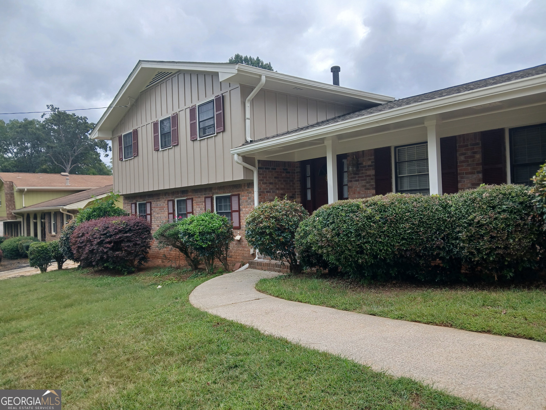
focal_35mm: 26
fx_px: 410
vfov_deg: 53.1
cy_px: 205
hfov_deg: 67.3
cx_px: 273
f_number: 1.8
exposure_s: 1/340
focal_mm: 3.98
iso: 20
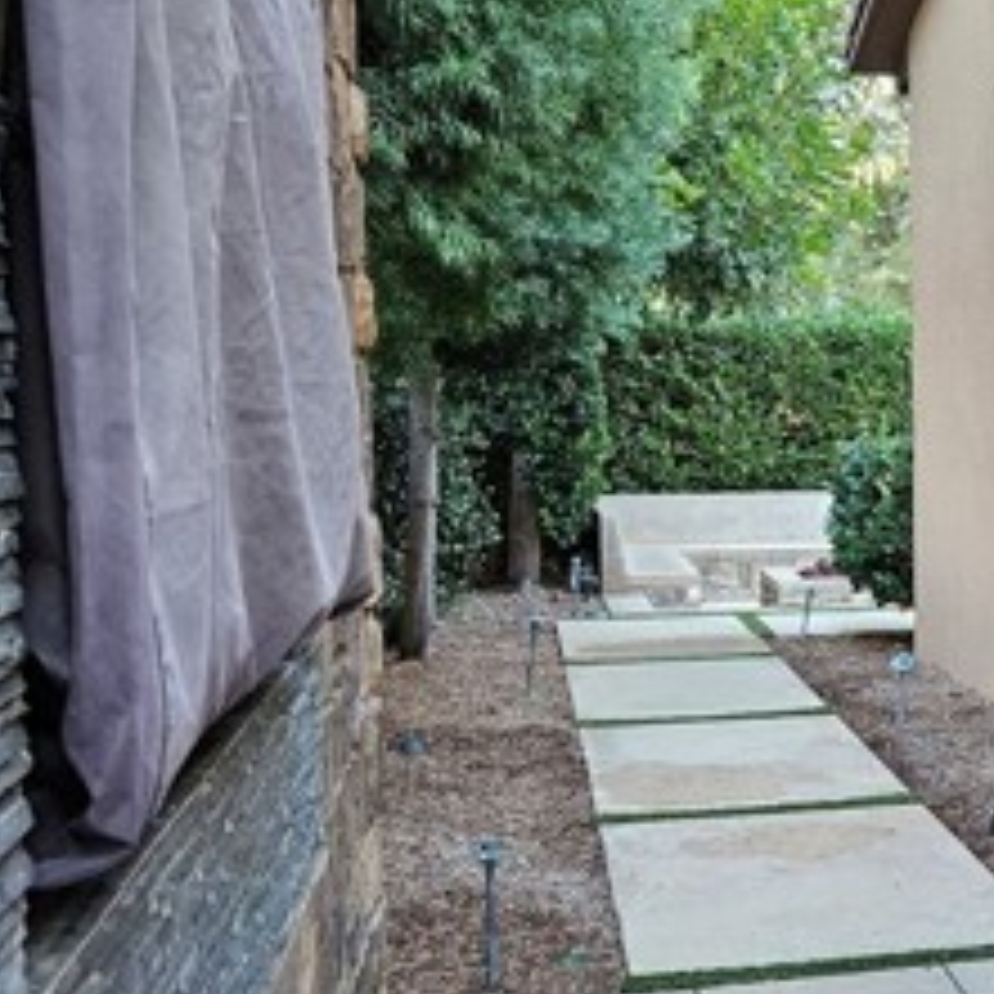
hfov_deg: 26.3
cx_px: 1147
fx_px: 1917
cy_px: 535
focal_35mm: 59
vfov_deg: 29.1
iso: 250
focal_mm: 5.4
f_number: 1.8
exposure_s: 1/120
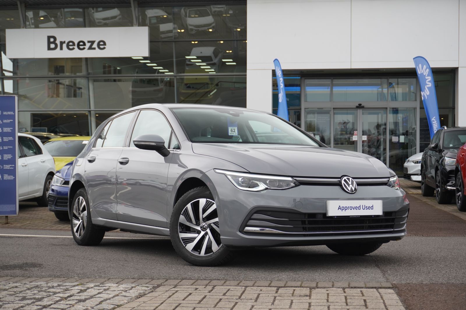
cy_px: 155
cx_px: 233
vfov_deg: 23.7
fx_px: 737
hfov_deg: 35.1
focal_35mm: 57
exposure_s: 1/160
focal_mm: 38
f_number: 5.6
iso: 200
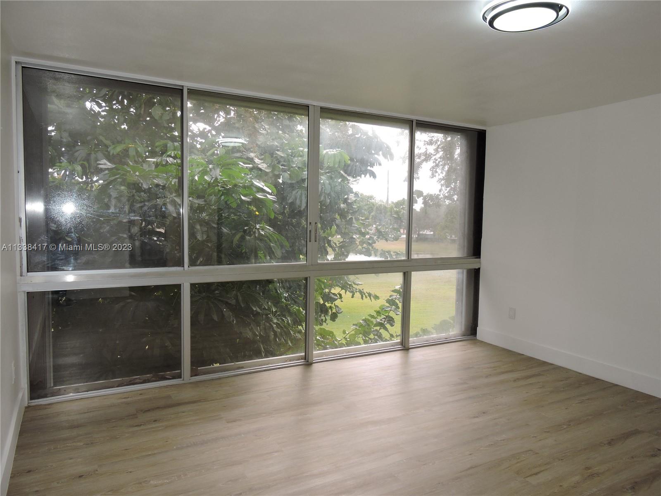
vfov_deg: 56.8
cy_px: 248
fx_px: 458
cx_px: 330
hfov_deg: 71.6
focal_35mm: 24
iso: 100
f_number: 3.3
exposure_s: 1/60
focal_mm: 4.3
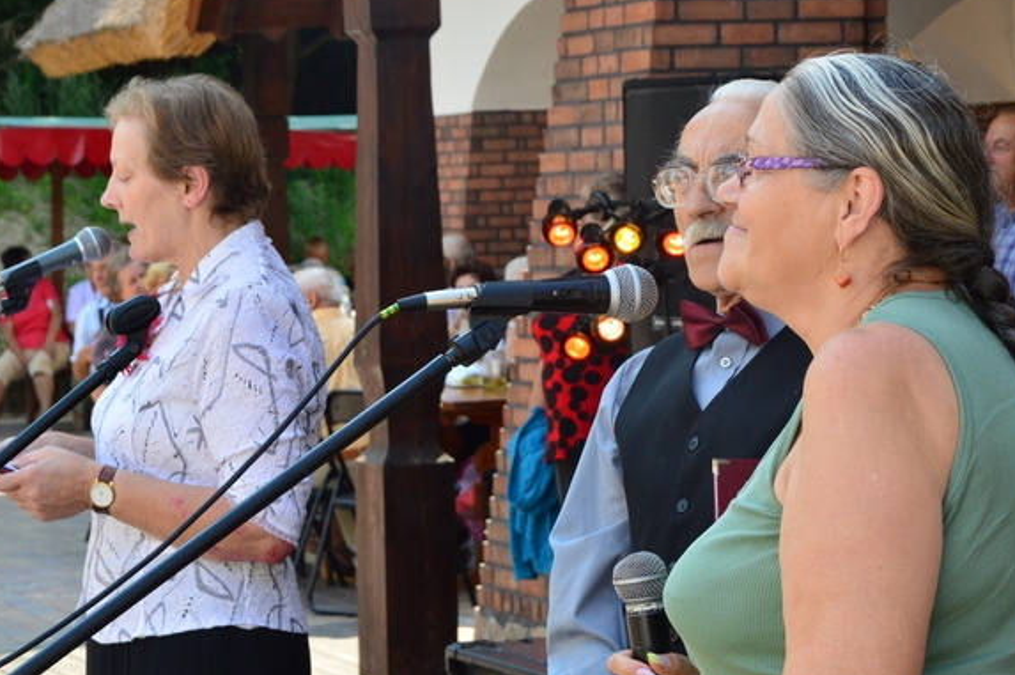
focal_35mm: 130
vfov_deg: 10.5
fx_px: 3662
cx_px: 448
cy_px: 278
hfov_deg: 15.8
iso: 560
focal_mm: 70
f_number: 10
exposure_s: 1/200
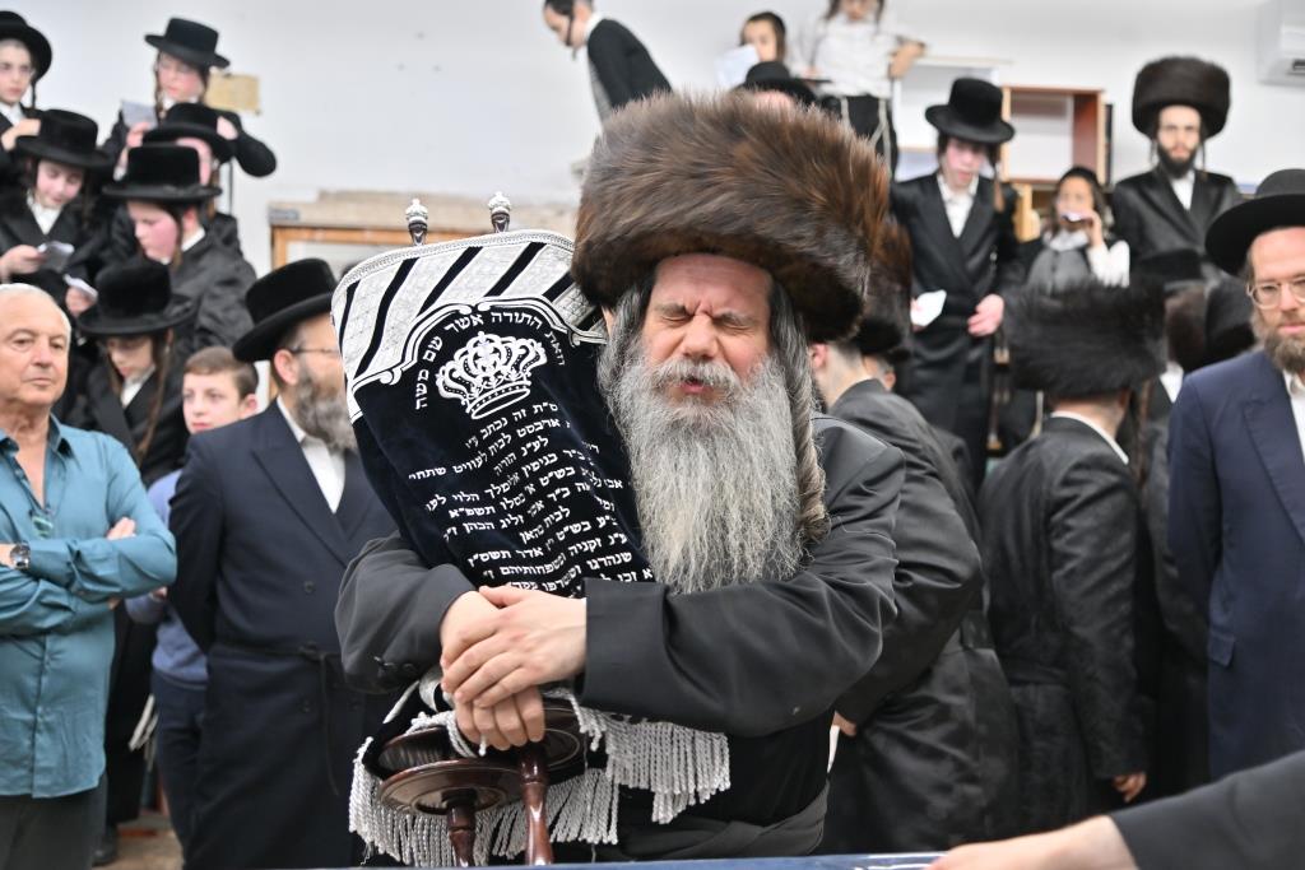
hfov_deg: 39.6
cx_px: 652
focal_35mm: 50
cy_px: 435
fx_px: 1813
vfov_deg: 27.0
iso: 640
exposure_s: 1/200
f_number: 4
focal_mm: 50
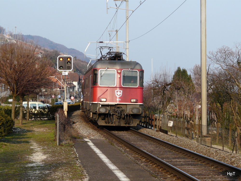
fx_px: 794
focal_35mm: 114
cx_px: 120
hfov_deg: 17.3
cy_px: 90
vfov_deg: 13.0
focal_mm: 18.8
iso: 100
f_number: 5
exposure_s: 1/250
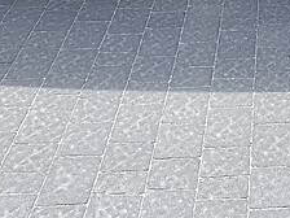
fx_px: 779
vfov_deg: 14.5
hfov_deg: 20.3
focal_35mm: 93
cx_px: 298
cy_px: -140
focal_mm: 4.2
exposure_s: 1/1149
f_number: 1.8
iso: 25
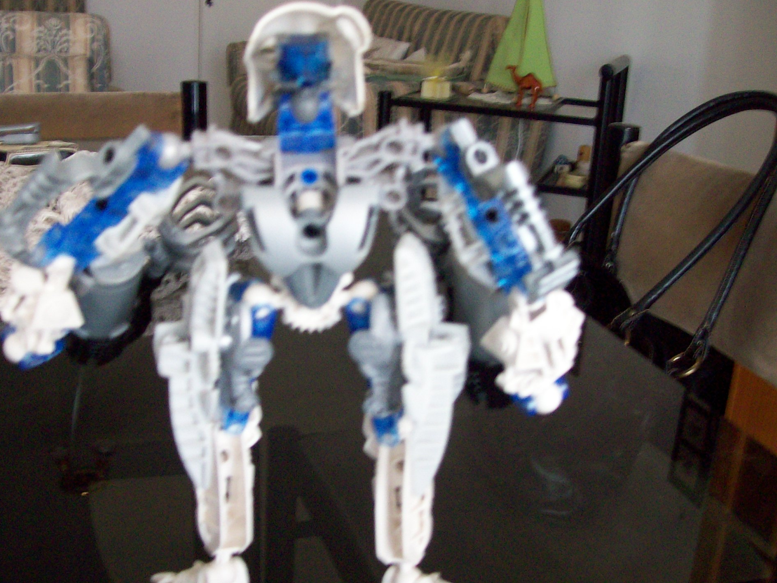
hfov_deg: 42.9
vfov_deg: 32.8
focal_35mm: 44
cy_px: 329
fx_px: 988
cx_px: 342
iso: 160
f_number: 2.7
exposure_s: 1/15.3
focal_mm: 6
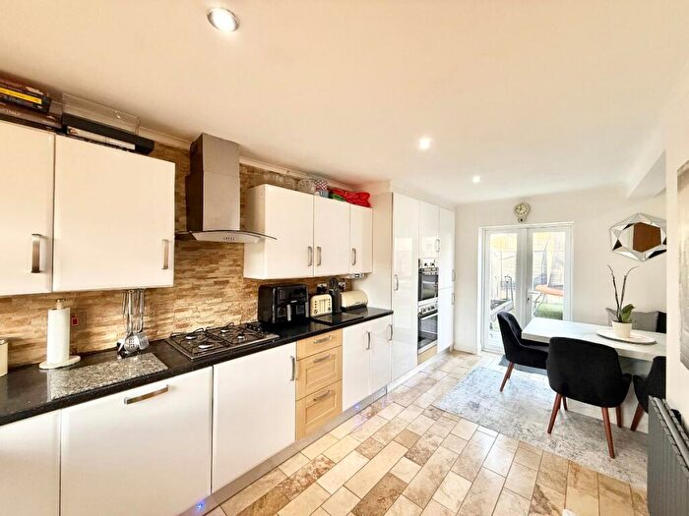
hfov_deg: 102.1
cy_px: 258
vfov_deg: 85.7
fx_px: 279
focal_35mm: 14
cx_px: 344
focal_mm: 2.22
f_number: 2.2
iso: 250
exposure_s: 1/100
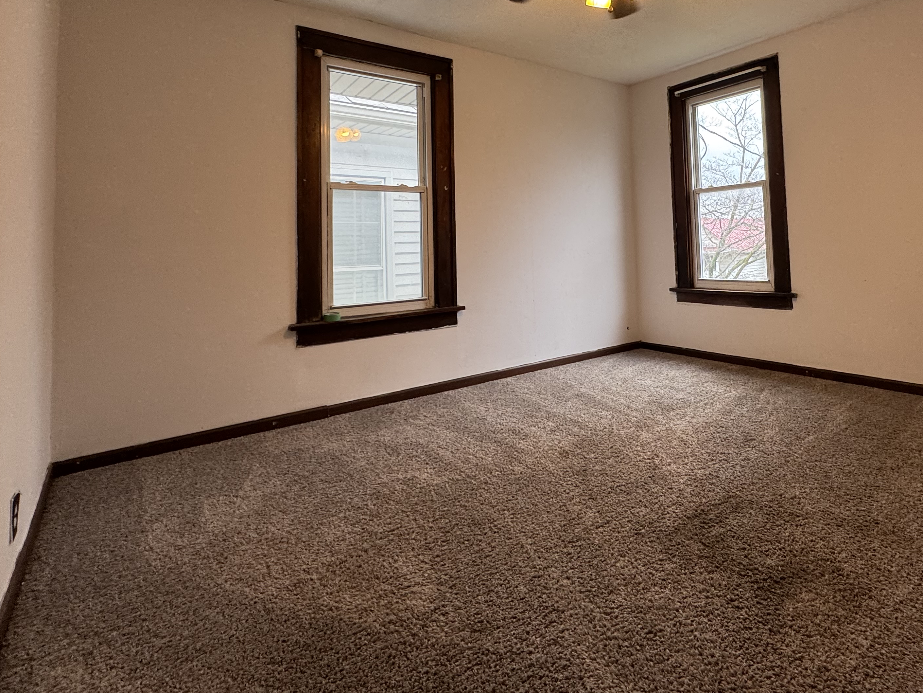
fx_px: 533
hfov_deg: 80.6
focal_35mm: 20
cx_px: 561
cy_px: 218
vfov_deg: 63.9
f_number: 2.2
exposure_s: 1/120
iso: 160
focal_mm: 2.22
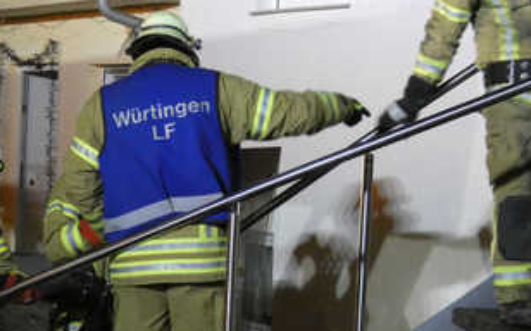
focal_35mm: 102
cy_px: 198
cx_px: 190
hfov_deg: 20.4
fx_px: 1475
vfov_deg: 12.8
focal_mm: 13.3
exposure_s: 1/15
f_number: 4.4
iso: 1600
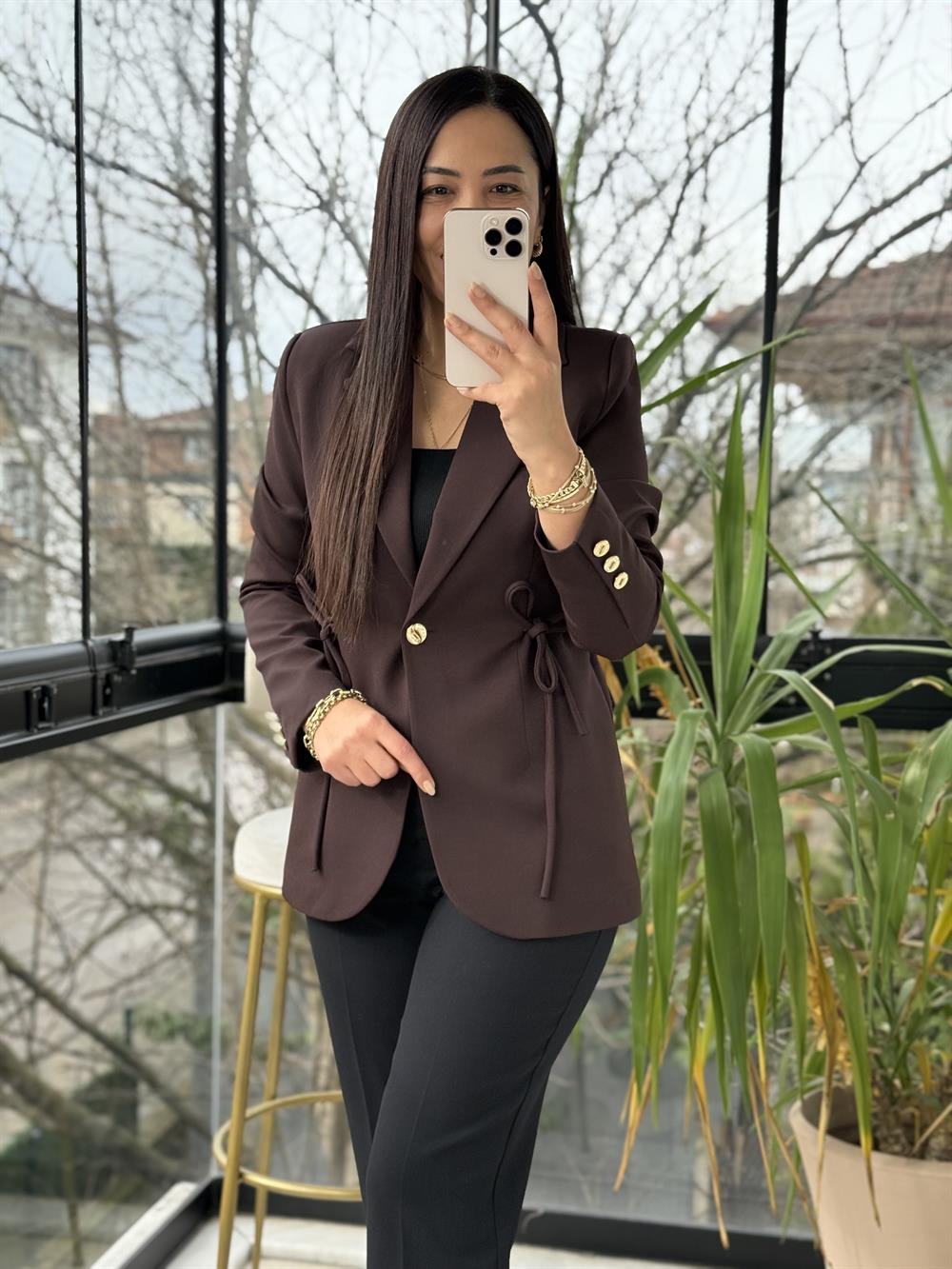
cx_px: 476
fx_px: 1760
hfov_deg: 30.3
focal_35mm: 48
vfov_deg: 39.7
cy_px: 634
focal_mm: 6.76
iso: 100
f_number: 1.78
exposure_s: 1/315
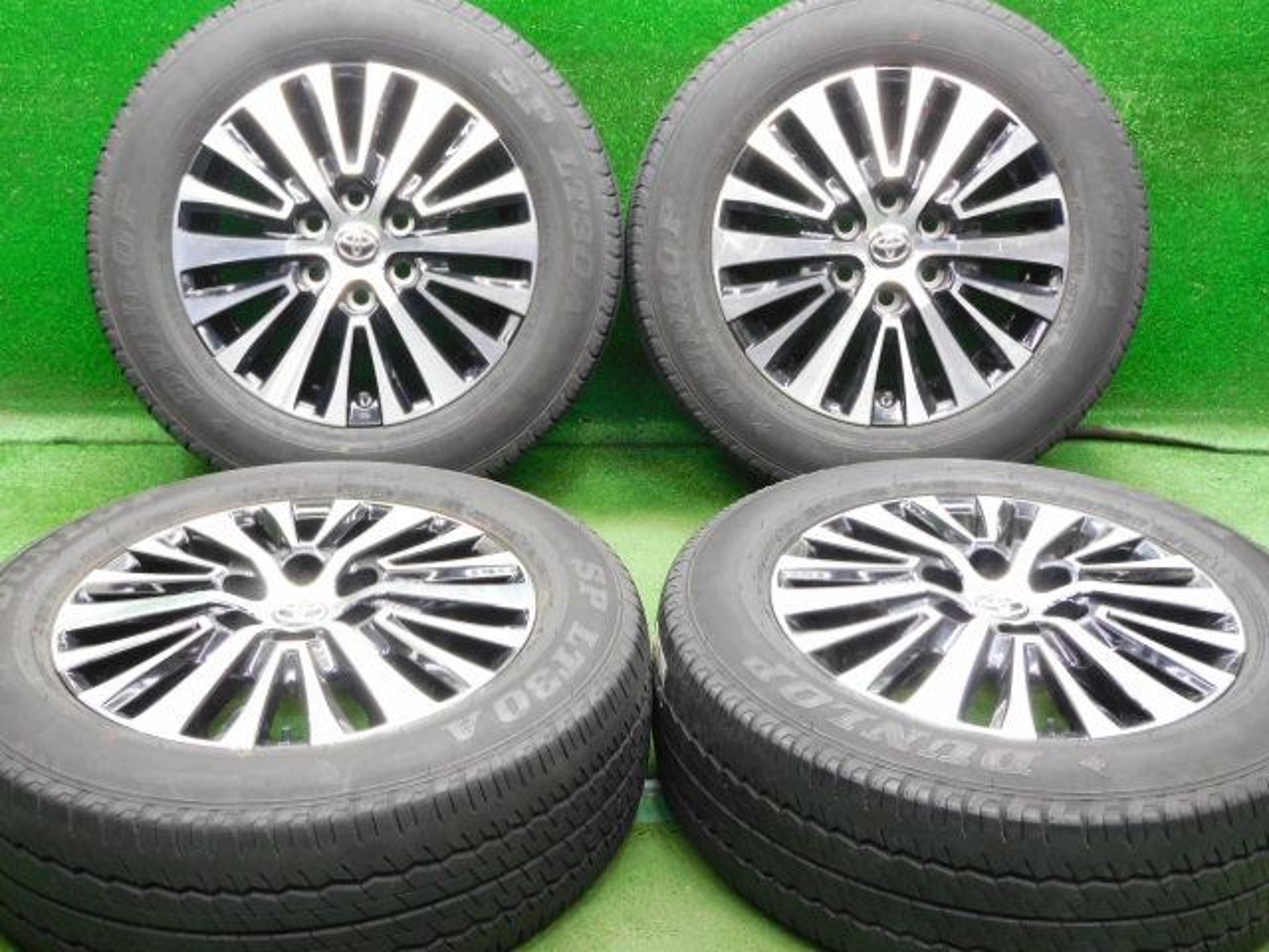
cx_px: 634
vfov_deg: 32.2
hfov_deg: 42.1
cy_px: 476
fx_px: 1650
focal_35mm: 45
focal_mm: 8.1
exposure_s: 1/8
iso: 400
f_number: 4
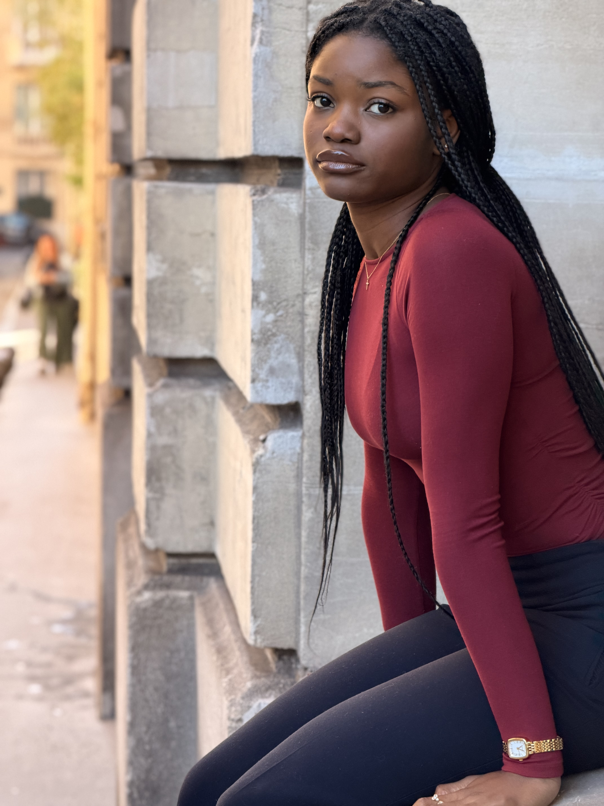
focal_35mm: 100
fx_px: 2326
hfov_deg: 14.8
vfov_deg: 19.6
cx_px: 302
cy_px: 403
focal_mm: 16.89
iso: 200
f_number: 2.8
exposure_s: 1/121
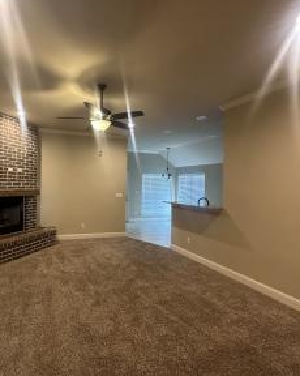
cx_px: 94
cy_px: 187
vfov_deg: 83.3
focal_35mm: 19
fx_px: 211
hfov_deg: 68.3
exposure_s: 1/60
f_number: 2.2
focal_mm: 2.22
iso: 500
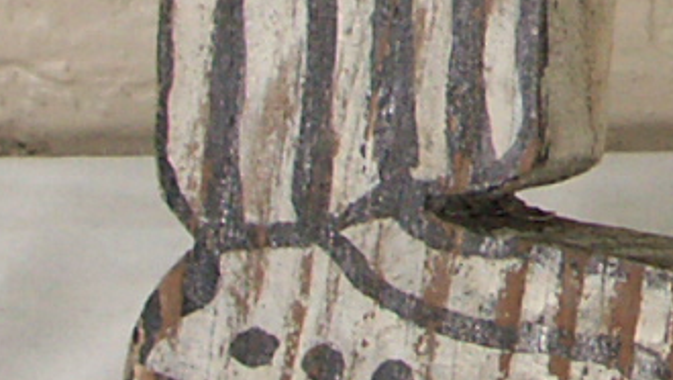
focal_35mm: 192
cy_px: -257
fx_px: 3428
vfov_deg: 6.2
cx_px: 1211
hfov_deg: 10.5
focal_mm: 7.32
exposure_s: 1/100
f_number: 3.5
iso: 100
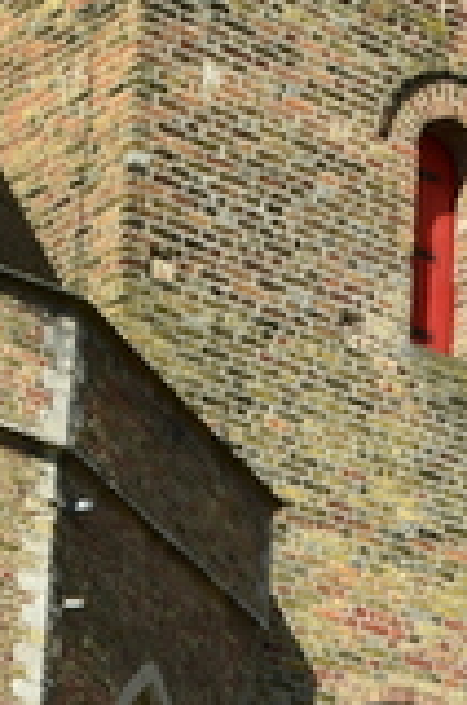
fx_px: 2638
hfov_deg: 9.6
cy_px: 679
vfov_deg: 15.0
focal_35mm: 135
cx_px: 866
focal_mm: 18
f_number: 9
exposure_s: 1/160
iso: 125
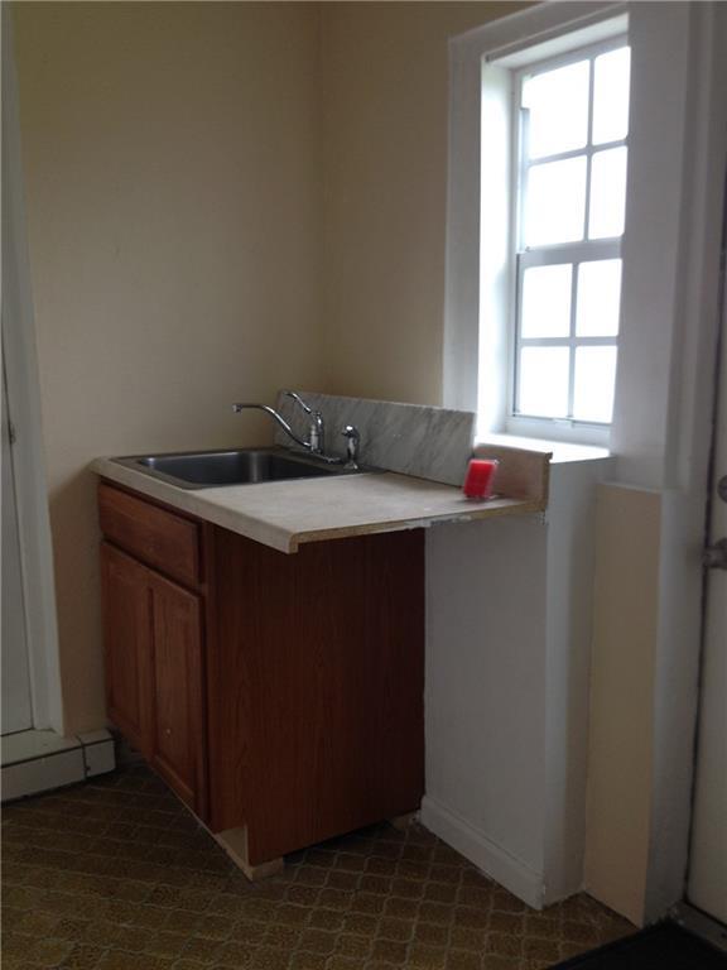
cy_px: 485
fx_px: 980
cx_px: 364
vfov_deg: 52.6
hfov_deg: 40.7
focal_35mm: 35
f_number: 2.4
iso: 64
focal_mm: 4.28
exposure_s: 1/40
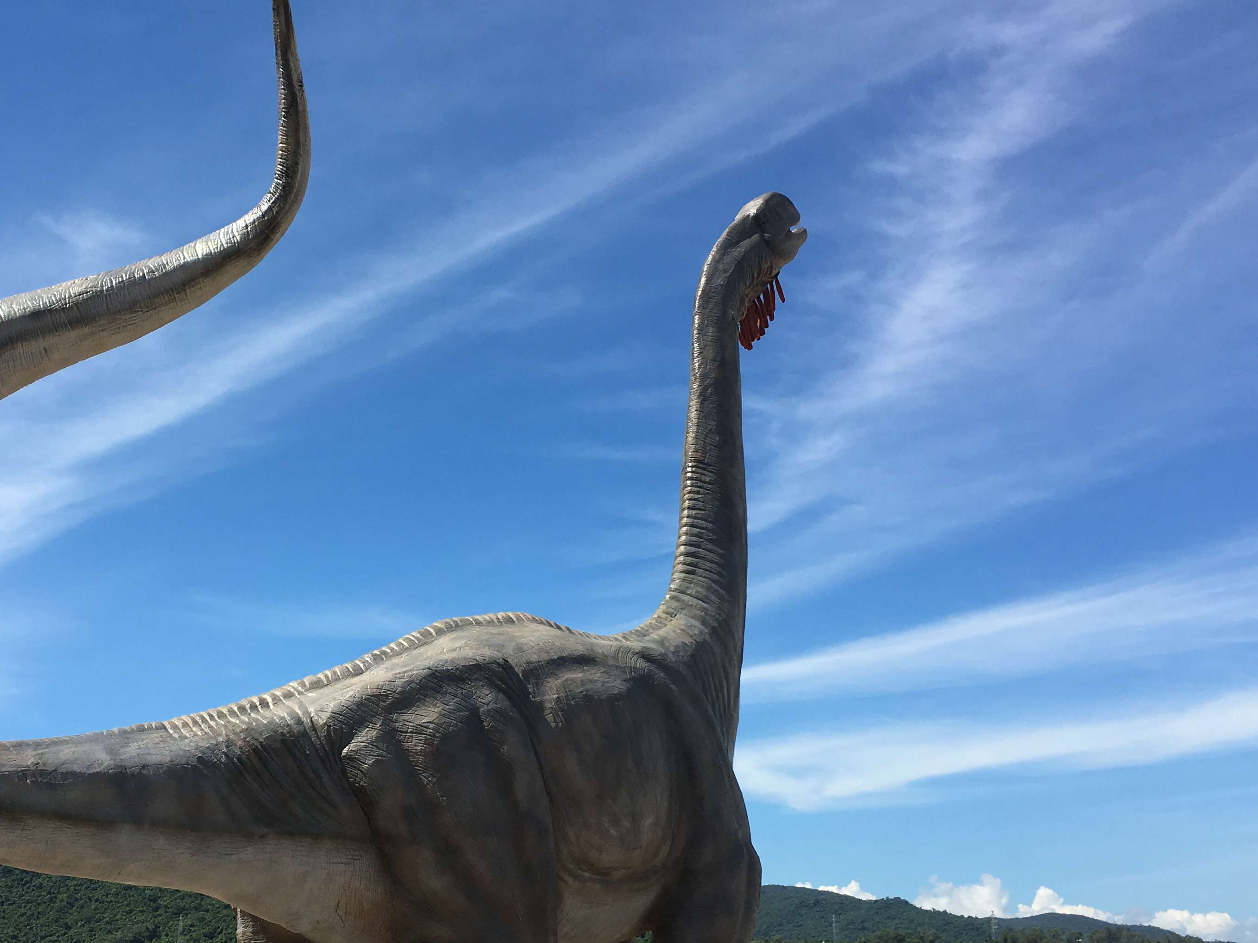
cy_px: 598
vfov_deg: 33.4
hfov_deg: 43.3
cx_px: 426
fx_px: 1563
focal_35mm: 43
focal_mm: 4.15
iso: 25
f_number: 2.2
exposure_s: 1/1672
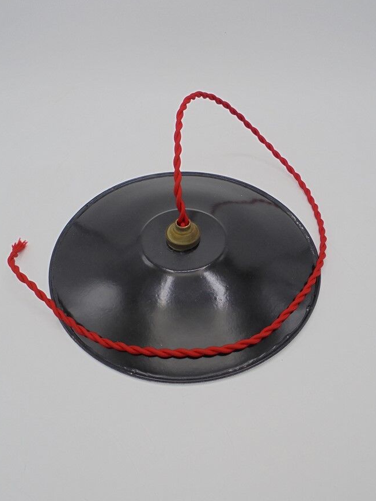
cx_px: 187
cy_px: 244
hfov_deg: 46.8
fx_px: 434
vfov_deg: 59.9
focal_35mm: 30
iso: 100
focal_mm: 5.3
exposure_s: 1/250
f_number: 3.7
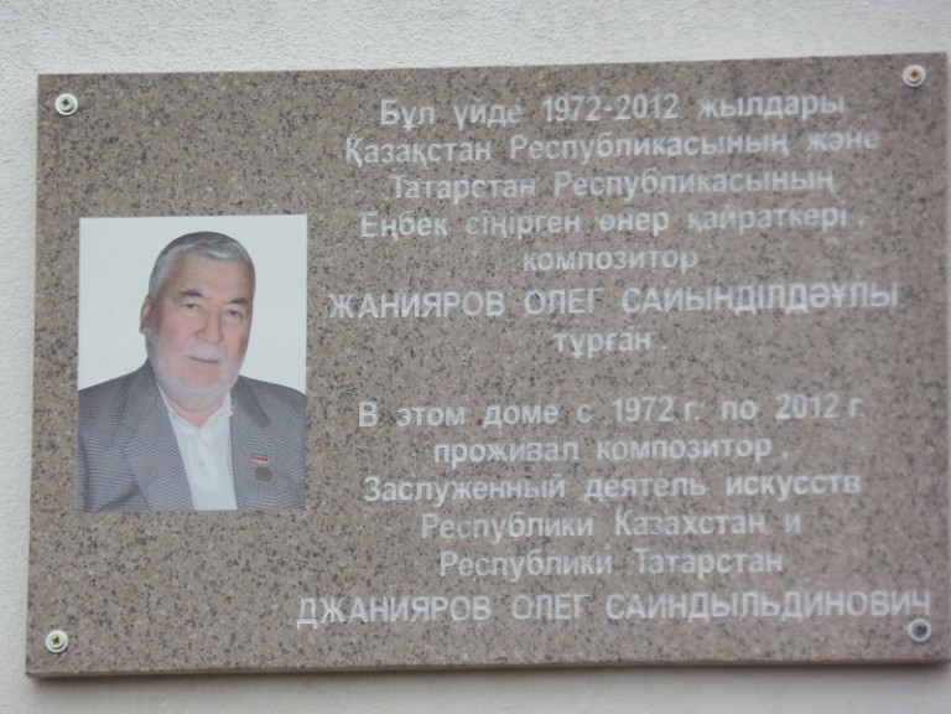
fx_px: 8791
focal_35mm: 320
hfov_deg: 6.2
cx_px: 476
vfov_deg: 4.6
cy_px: 357
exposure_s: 1/90
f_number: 5.5
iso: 100
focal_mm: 57
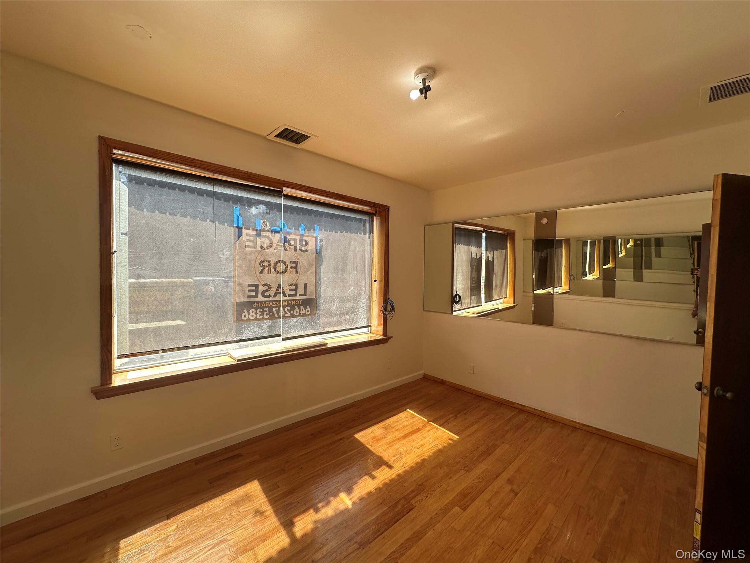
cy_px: 282
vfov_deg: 85.7
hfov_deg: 102.1
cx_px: 375
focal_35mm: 14
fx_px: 303
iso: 40
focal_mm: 2.22
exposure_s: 1/158
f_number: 2.2
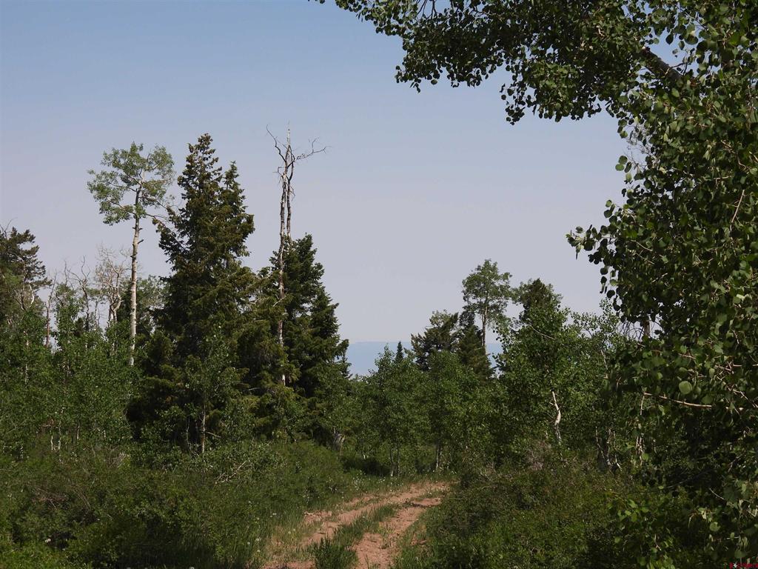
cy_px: 284
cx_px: 379
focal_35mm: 70
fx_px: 1533
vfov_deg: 21.0
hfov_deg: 27.8
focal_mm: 12.5
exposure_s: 1/1600
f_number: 3.5
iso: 100
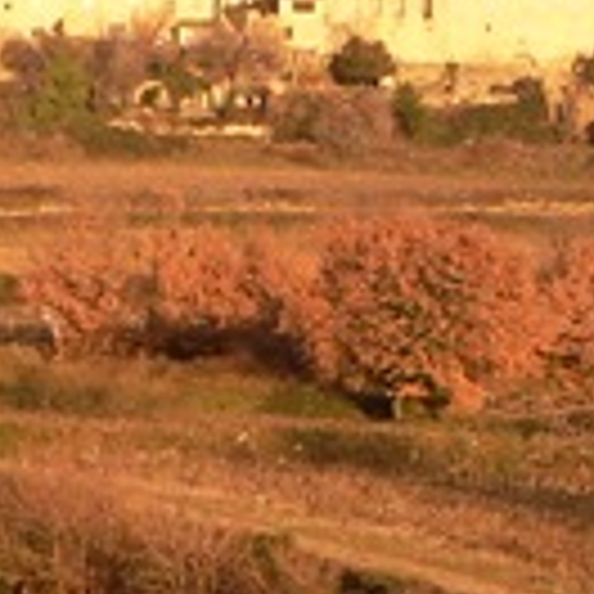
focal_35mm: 218
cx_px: 414
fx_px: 4232
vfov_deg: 8.0
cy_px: 112
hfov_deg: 8.0
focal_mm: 8.8
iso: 64
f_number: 3.6
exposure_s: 1/80
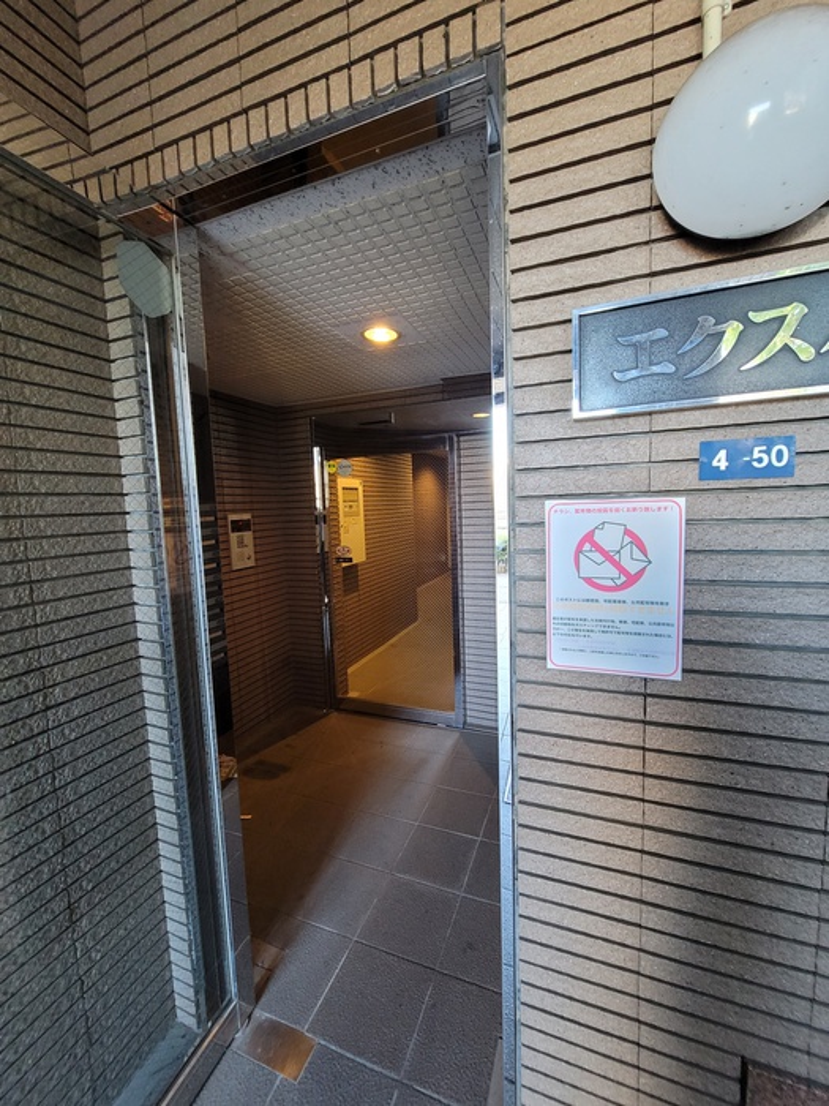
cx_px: 414
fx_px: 415
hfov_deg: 89.9
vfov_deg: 106.2
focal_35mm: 13
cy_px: 553
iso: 320
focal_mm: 2.2
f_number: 2.2
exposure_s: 1/33
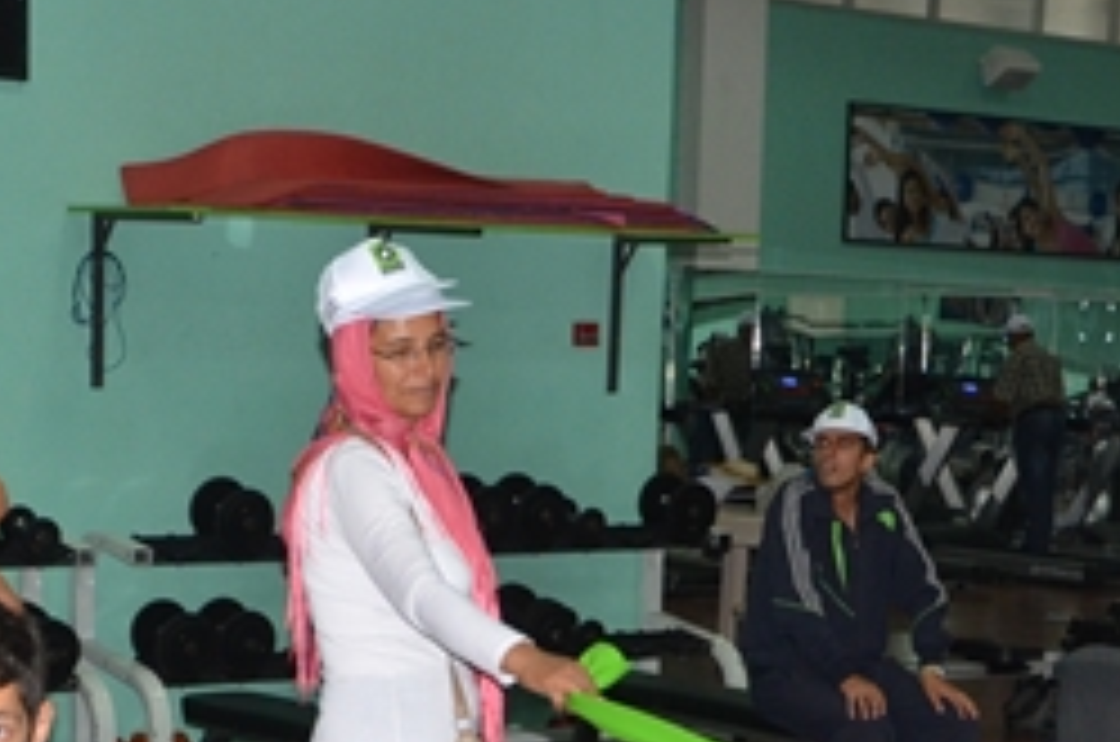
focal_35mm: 88
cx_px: 472
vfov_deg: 14.6
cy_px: 1007
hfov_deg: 23.0
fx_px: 2745
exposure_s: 1/60
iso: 800
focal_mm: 21
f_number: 5
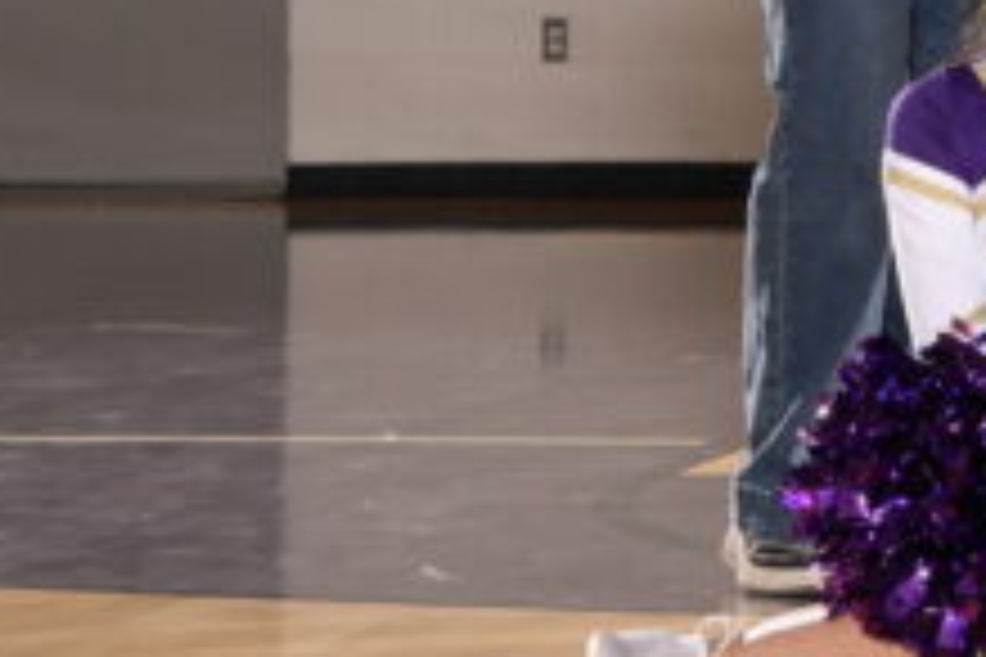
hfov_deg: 8.5
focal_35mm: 229
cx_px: 2058
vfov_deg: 6.0
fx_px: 6272
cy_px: -110
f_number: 8
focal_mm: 49
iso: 200
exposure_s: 1/125
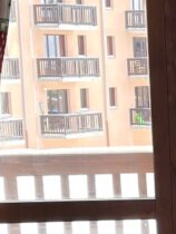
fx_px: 995
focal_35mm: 147
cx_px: 327
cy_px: 248
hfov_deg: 9.6
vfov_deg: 13.2
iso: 50
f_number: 1.6
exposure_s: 1/332
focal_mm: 5.1
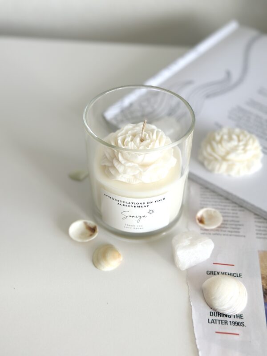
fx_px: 494
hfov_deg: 30.3
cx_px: 134
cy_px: 178
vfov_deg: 39.7
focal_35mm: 48
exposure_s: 1/714
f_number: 1.78
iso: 80
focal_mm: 6.86
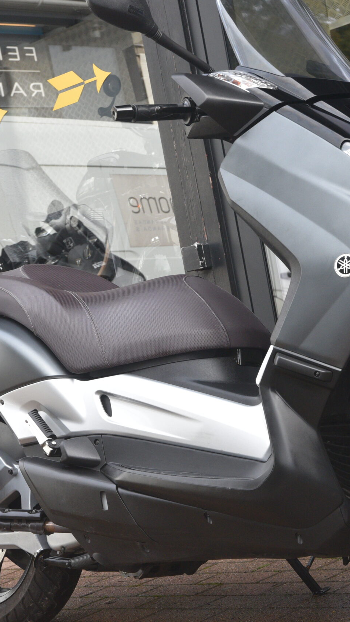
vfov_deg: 24.5
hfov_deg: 13.9
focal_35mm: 87
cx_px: 245
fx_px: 1435
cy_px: 310
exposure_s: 1/250
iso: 2000
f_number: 8
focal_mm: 55
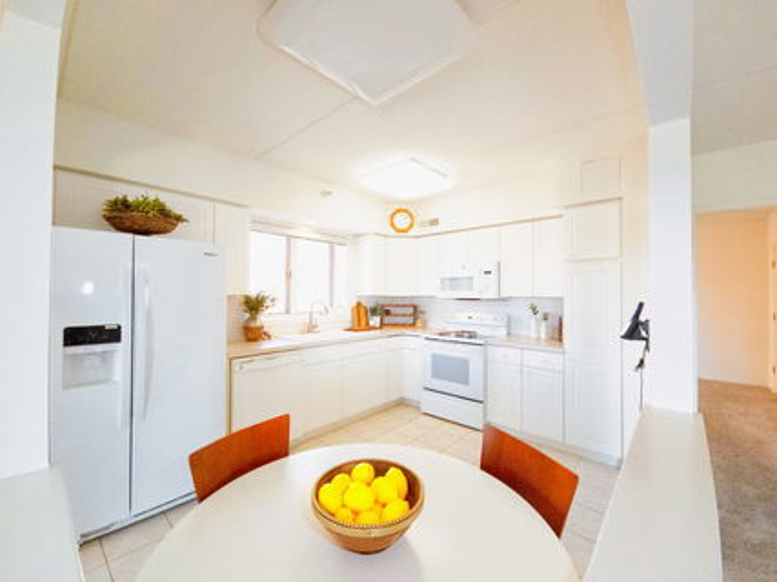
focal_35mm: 13
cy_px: 291
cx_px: 388
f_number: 2.2
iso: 320
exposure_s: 1/260
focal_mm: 2.2
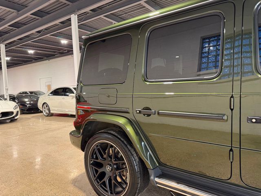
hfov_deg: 71.6
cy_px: 98
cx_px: 130
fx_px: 181
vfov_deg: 56.8
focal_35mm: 24
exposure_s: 1/60
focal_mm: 6.76
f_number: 1.78
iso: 160
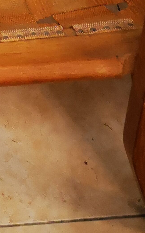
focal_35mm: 109
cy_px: -153
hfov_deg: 11.9
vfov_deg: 16.7
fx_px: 689
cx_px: -6
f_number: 1.8
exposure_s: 1/25
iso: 500
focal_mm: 3.95
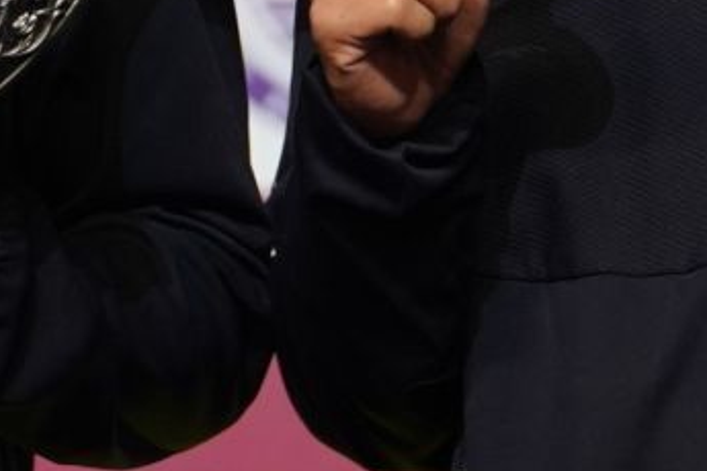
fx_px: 15180
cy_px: -293
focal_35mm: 773
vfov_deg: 1.8
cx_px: -295
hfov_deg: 2.7
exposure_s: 1/250
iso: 1000
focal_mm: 148
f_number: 2.8
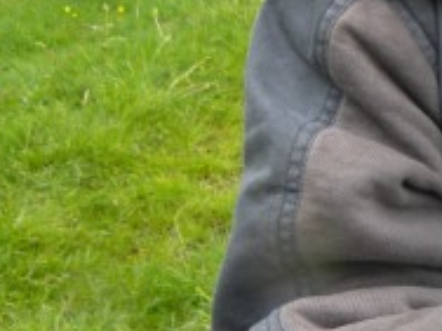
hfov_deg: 20.1
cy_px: 108
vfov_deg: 17.7
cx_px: 672
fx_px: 1060
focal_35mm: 83
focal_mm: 4.6
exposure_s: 1/74
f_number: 3.5
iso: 64
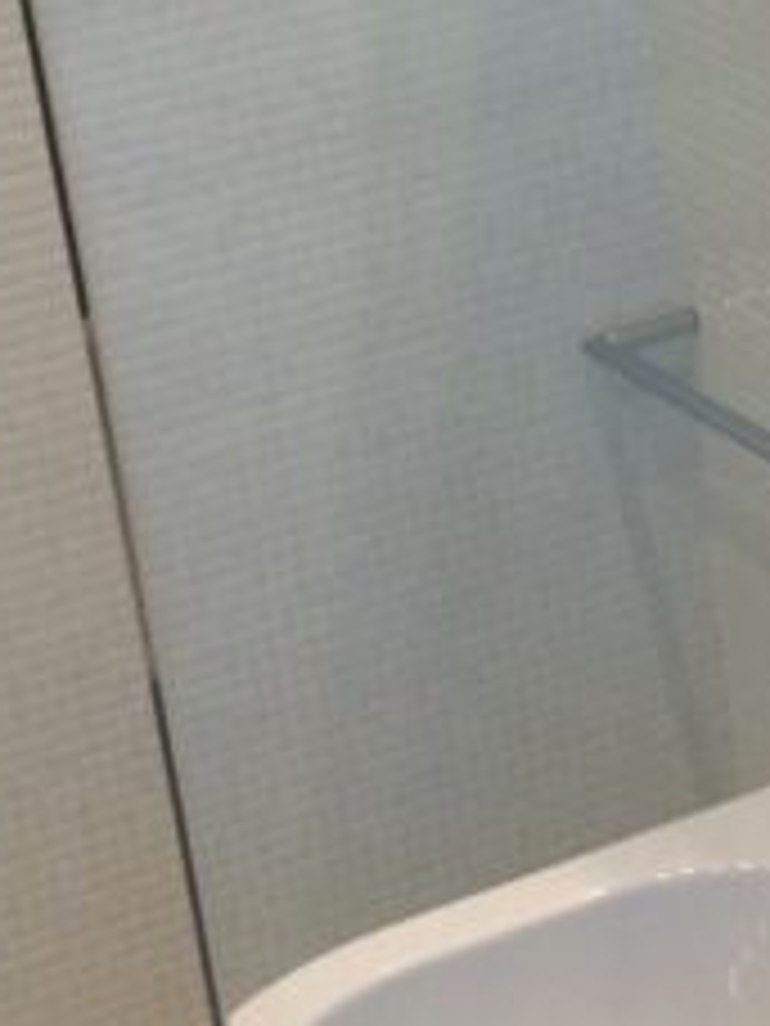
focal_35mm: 130
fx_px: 3856
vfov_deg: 15.1
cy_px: 284
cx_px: 1450
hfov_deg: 10.6
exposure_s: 1/100
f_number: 2.2
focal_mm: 4.15
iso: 50
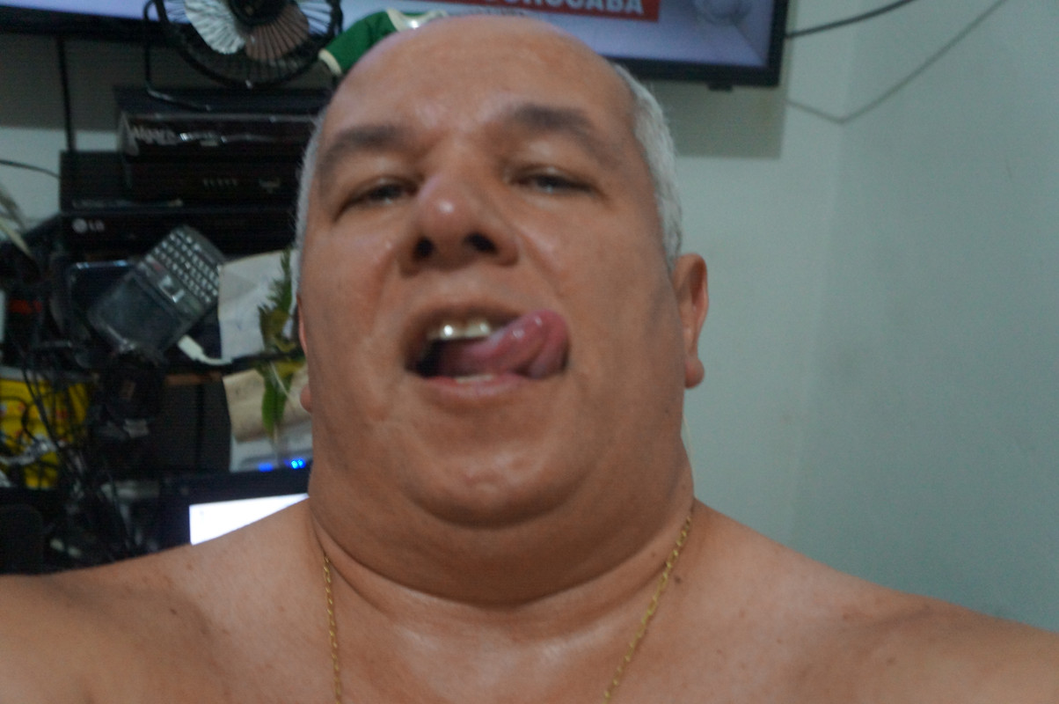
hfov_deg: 45.0
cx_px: 530
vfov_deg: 30.8
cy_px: 352
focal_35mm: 44
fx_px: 1278
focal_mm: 29
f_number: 4
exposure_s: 1/60
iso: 3200
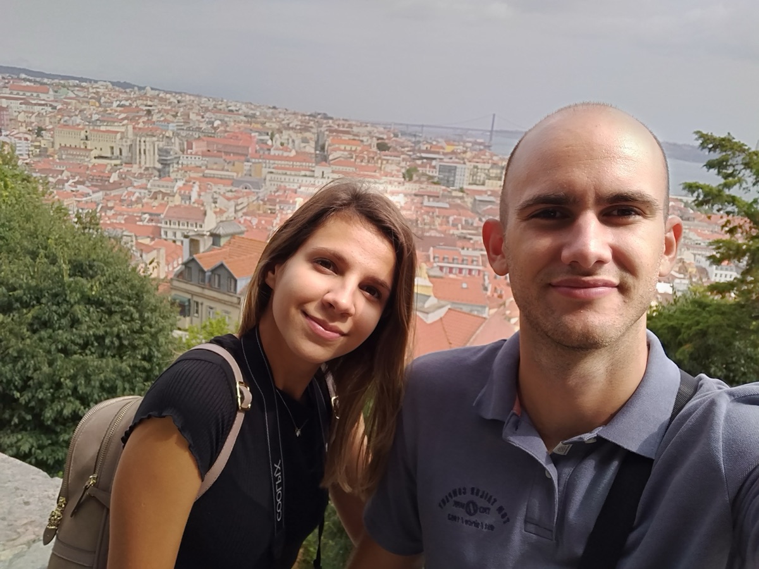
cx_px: 380
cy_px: 284
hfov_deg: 81.7
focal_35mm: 20
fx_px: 439
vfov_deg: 66.0
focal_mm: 3.52
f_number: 2
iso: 125
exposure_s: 1/1112
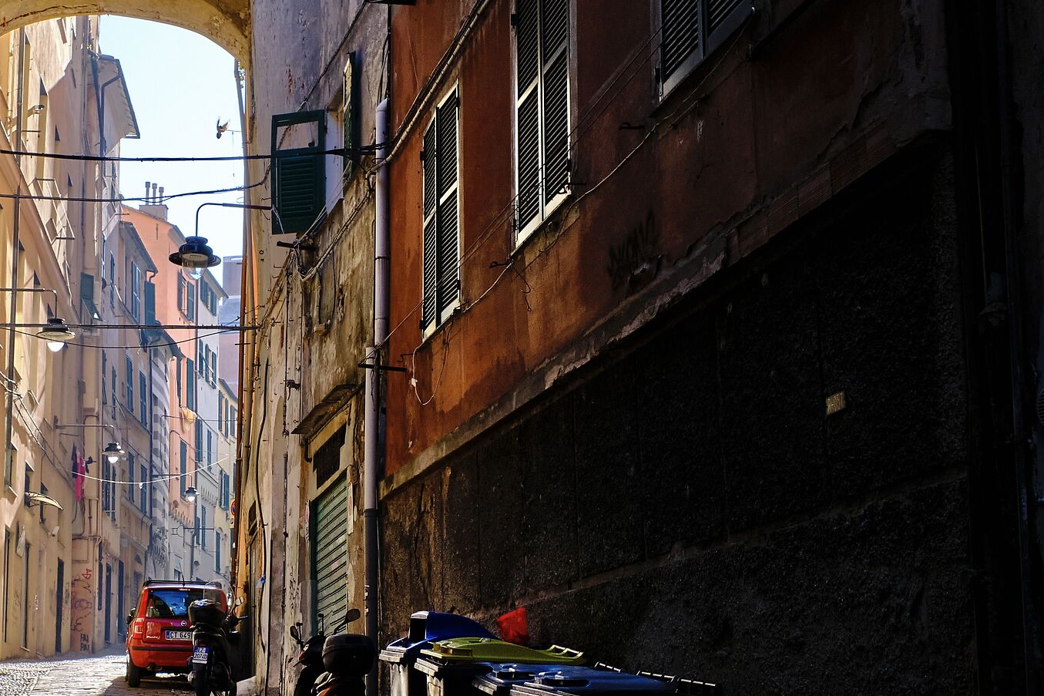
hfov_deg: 31.5
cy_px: 503
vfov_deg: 21.8
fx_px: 1798
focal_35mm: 62
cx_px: 203
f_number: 10
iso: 800
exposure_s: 1/220
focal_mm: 23
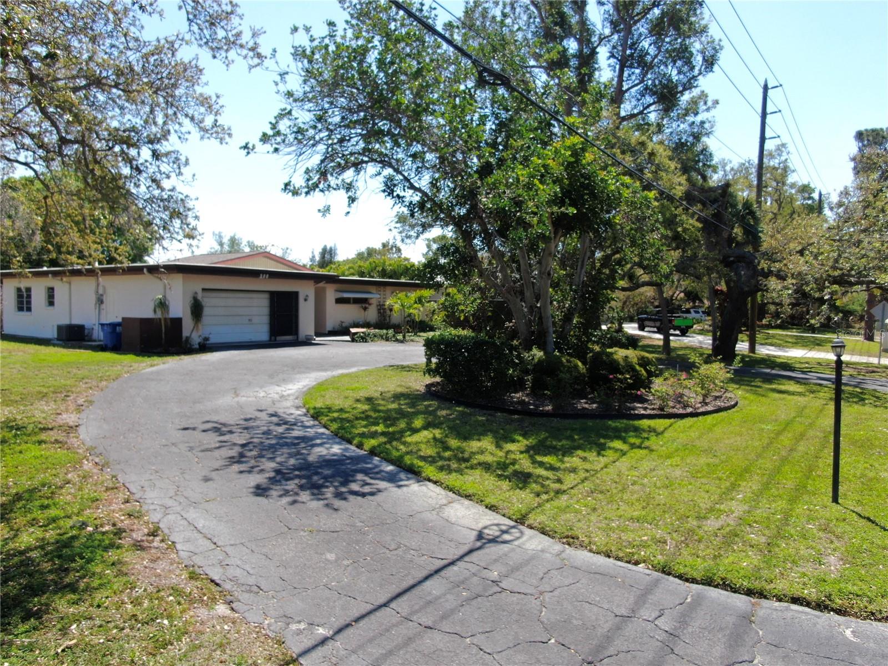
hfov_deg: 71.6
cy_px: 333
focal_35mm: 24
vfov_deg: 56.8
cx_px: 444
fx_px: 616
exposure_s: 1/800
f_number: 2.8
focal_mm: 4.39
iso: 100
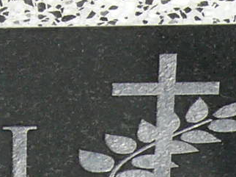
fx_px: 3726
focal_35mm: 547
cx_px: -147
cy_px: 267
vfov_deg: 2.7
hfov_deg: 3.6
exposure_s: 1/250
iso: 100
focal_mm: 14
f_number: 5.6
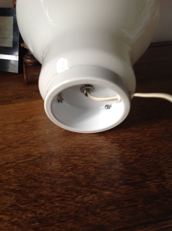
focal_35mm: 35
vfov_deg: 52.7
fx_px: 232
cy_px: 116
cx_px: 86
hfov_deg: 40.6
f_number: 2.4
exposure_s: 1/15
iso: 80
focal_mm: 4.28
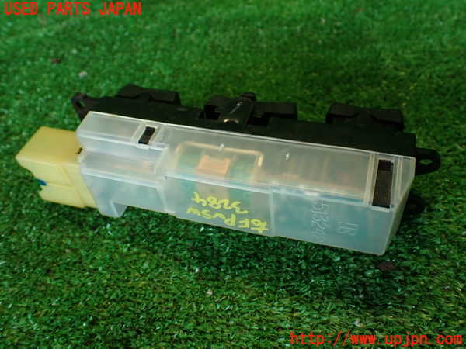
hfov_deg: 56.8
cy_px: 174
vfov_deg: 44.2
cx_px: 233
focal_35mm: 32
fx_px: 431
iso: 200
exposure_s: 1/50
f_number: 2.4
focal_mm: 5.79
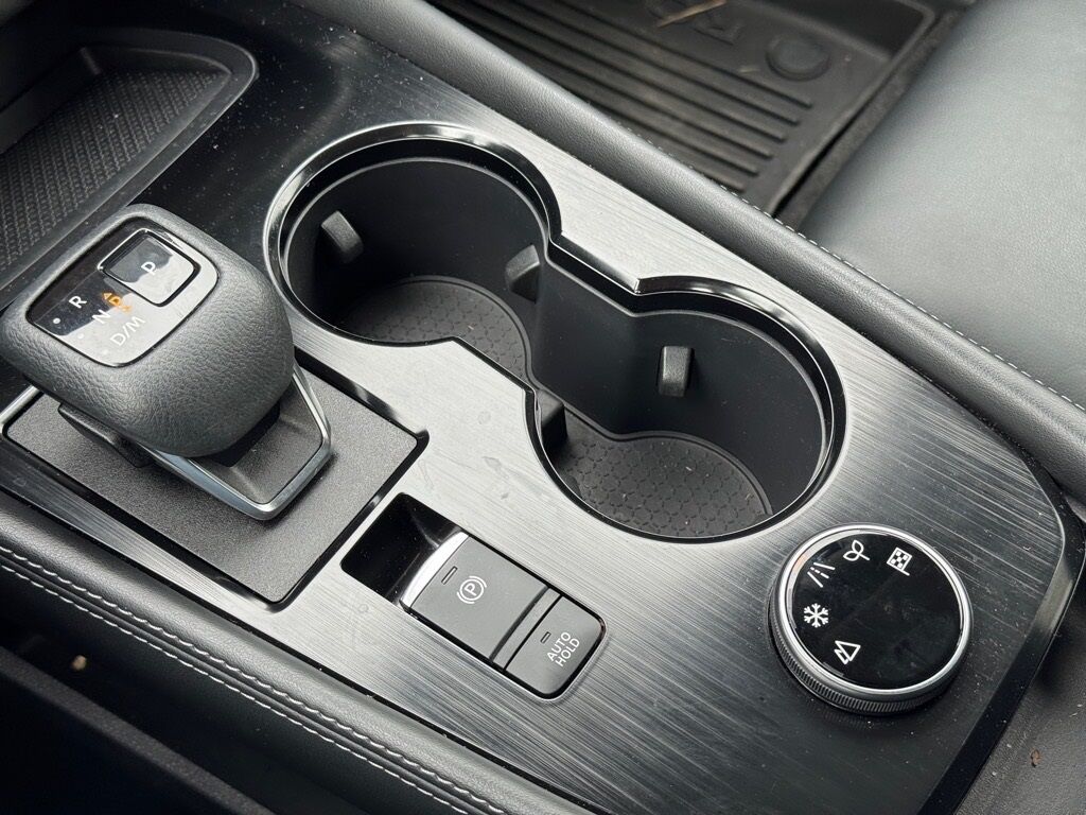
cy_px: 408
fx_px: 1506
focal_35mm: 48
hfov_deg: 39.7
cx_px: 543
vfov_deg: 30.3
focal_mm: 6.76
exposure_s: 1/121
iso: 64
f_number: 1.78
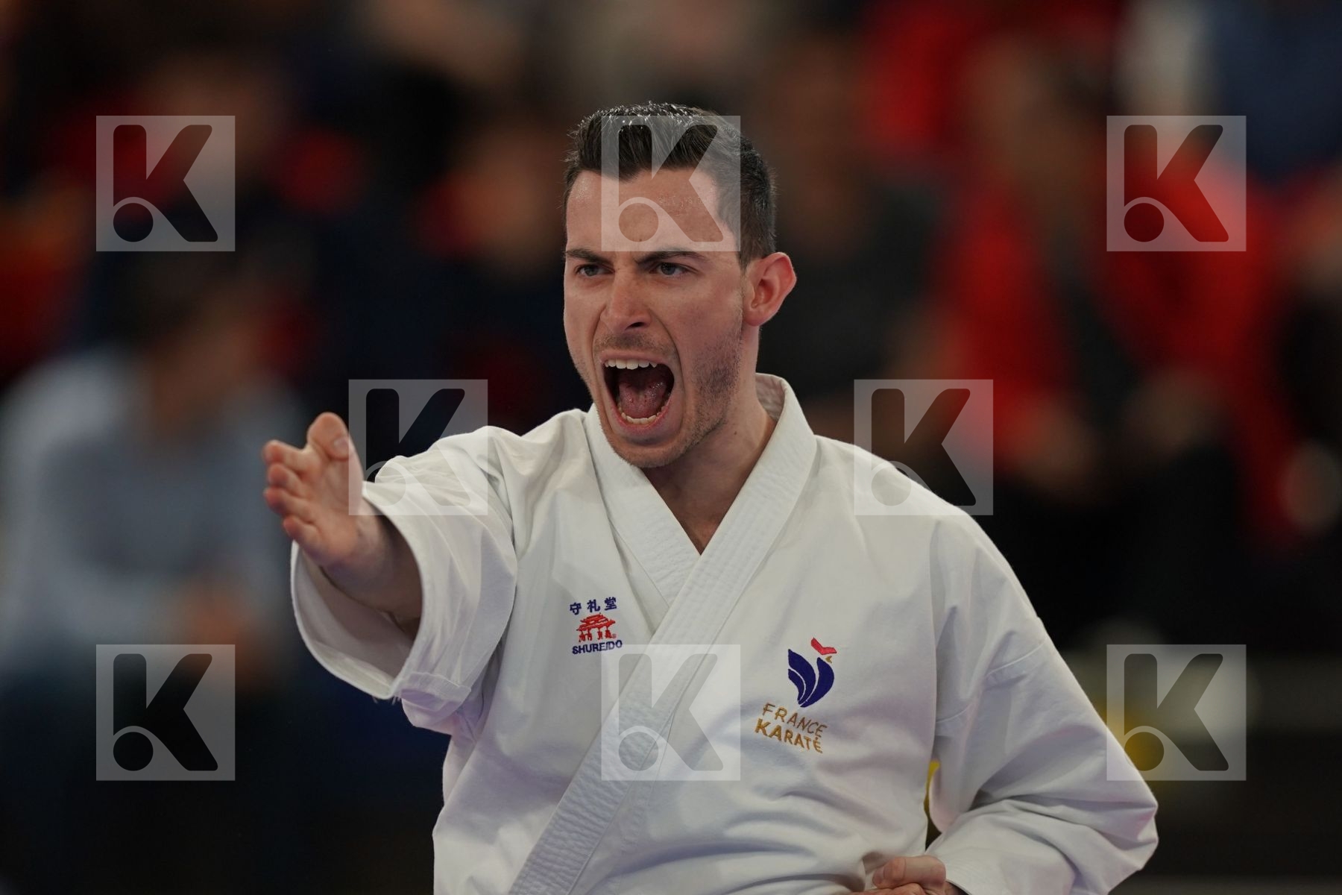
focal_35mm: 600
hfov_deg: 3.4
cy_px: 448
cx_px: 671
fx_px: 22365
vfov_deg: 2.3
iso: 800
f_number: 2.8
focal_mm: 400
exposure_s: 1/500
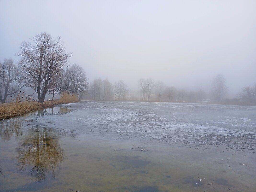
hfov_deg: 67.3
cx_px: 128
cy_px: 96
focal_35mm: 26
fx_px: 192
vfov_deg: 53.1
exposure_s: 1/199
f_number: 1.8
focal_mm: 3.98
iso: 20
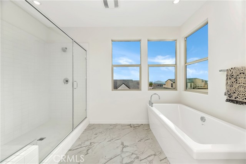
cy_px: 82
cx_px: 123
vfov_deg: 81.1
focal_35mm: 14
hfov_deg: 104.3
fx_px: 96
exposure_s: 1/125
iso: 200
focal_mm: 14
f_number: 10
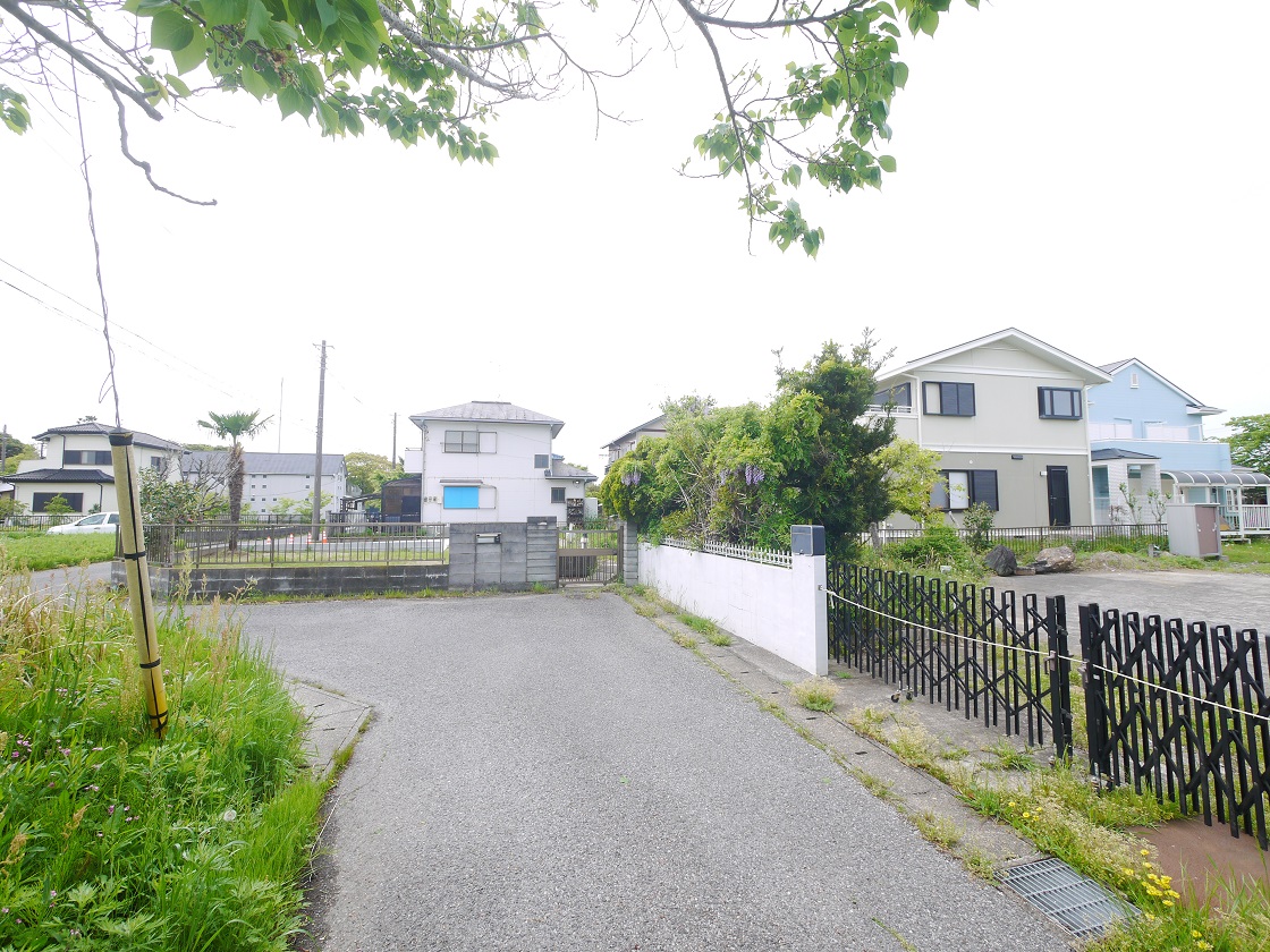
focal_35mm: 14
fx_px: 514
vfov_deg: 85.7
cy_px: 476
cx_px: 635
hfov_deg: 102.1
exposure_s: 1/320
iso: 160
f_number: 6.3
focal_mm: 7
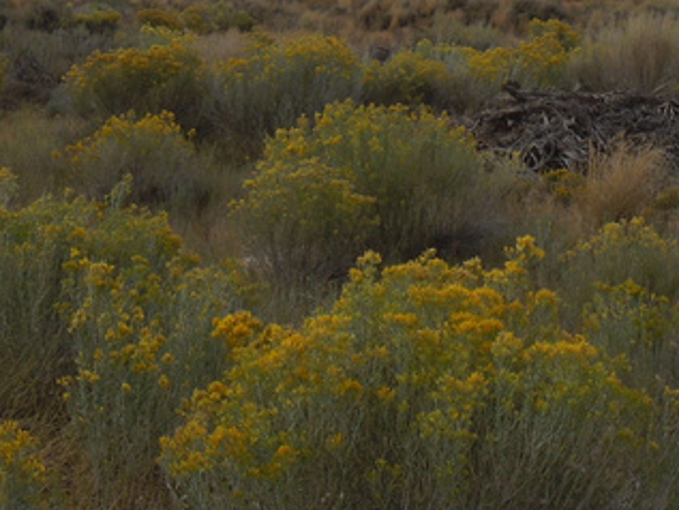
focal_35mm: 126
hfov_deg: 15.3
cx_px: 683
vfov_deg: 11.5
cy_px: -105
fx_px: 2472
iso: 100
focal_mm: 7
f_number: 3.8
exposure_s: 1/1000
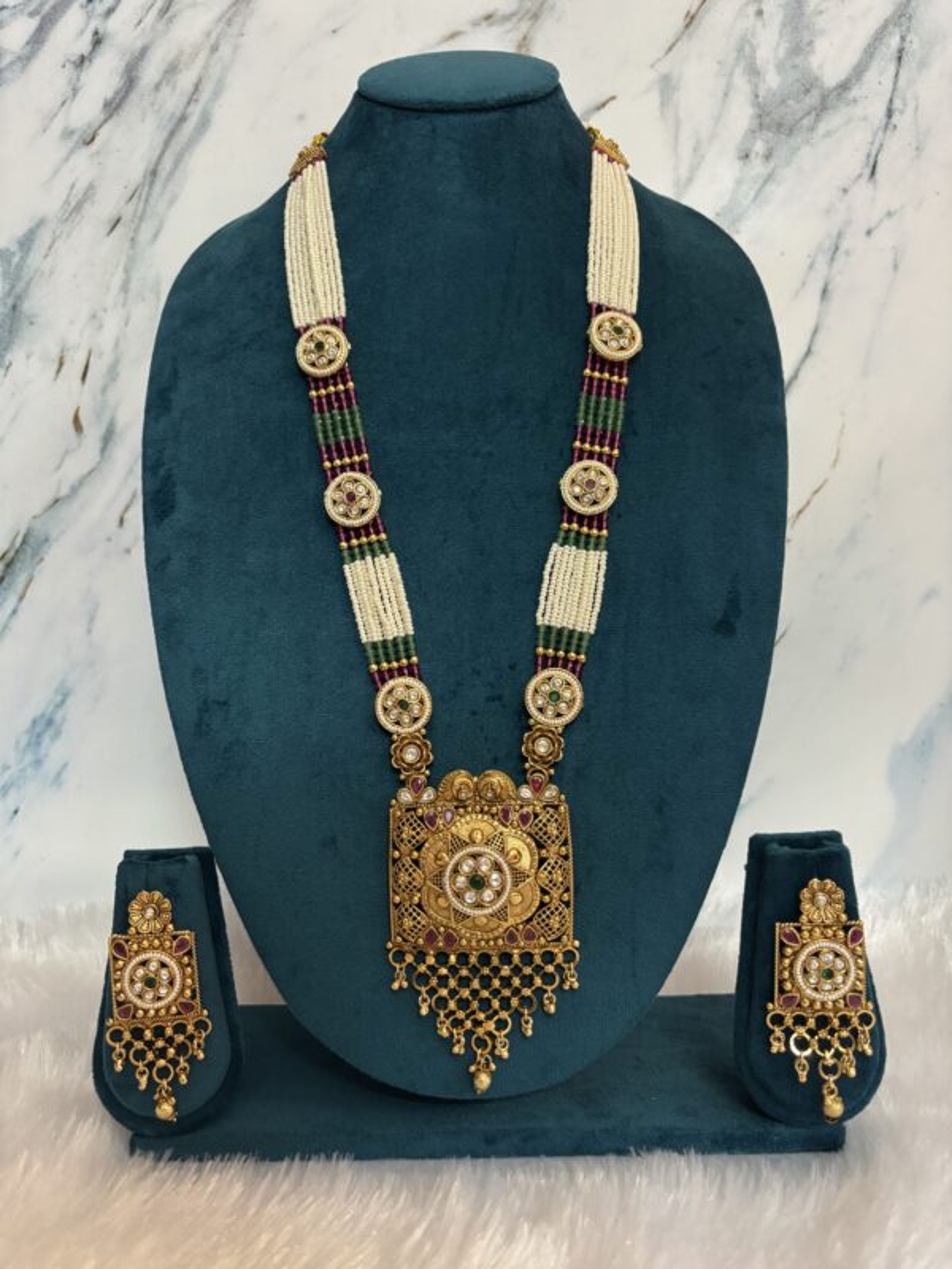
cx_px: 476
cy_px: 634
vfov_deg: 67.3
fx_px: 953
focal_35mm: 26
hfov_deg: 53.1
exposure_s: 1/50
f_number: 1.6
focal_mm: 5.96
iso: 500
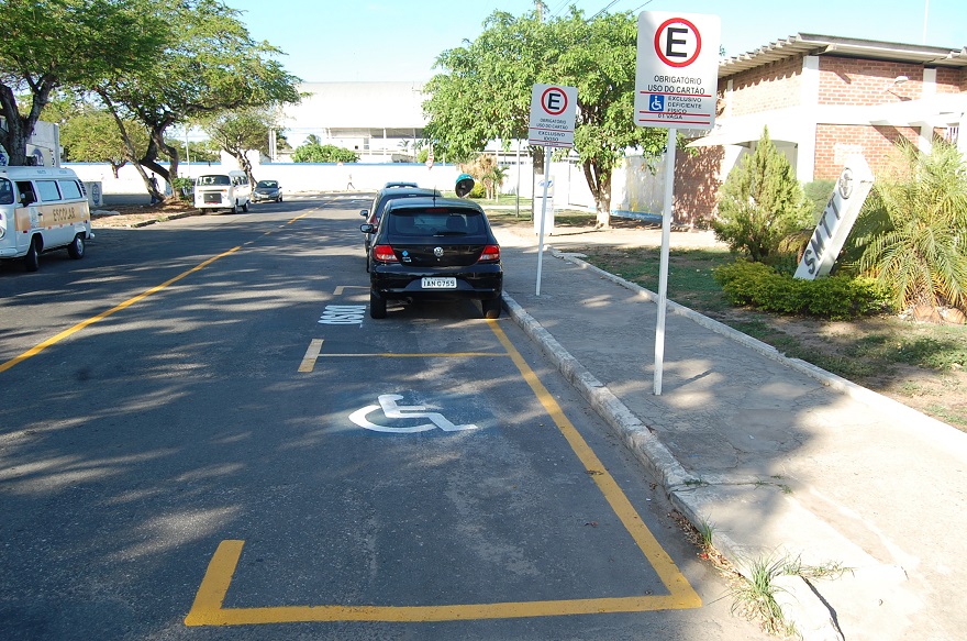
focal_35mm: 30
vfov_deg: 43.4
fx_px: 804
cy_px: 320
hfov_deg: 62.0
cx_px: 484
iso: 200
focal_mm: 20
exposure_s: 1/250
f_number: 8
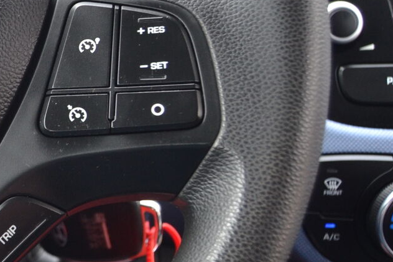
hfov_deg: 21.1
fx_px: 895
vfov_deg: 16.6
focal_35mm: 82
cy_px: 91
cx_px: -188
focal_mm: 18
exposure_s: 1/100
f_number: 5
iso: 400
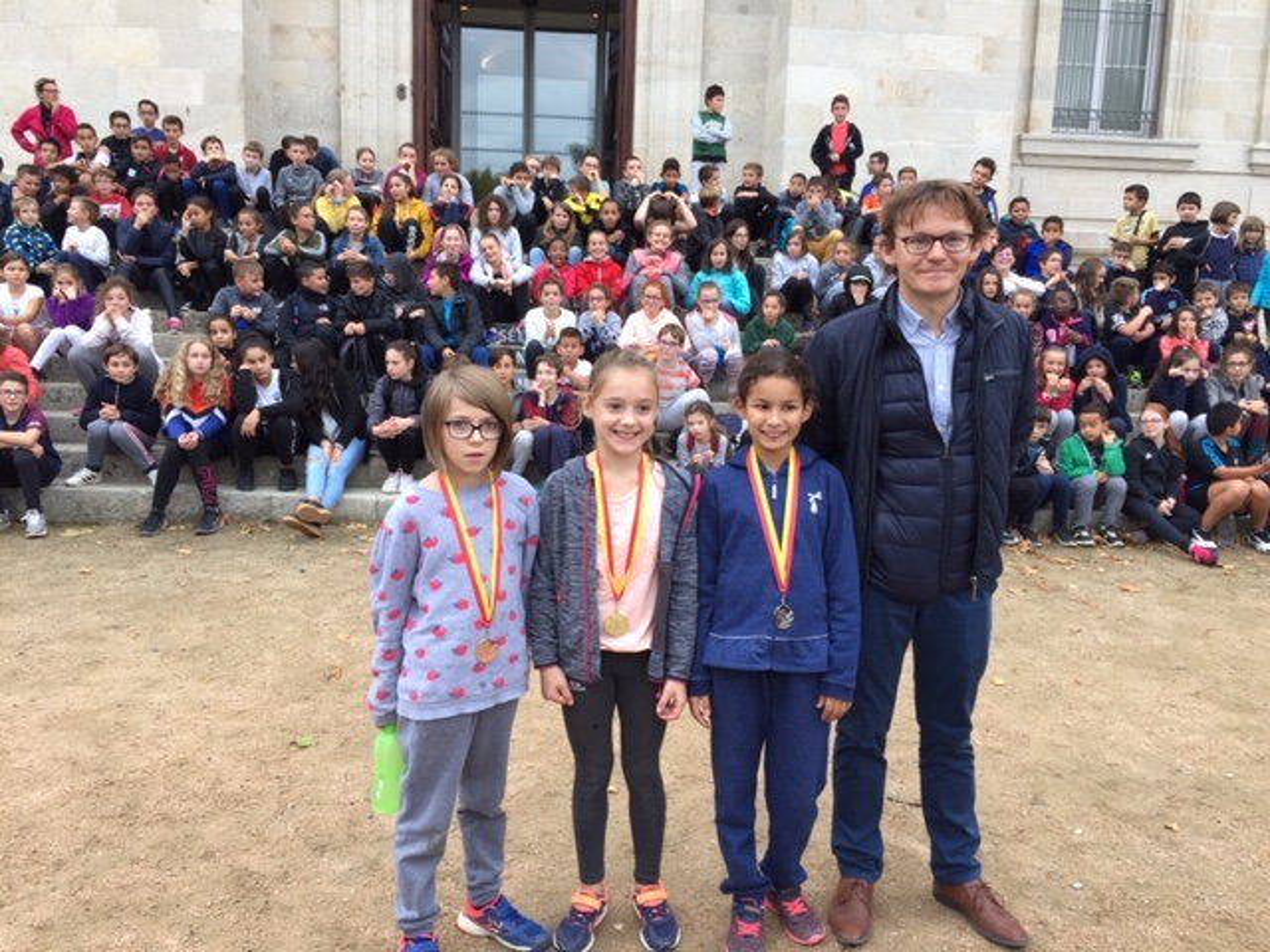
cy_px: 476
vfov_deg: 48.2
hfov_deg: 61.7
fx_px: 1064
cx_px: 635
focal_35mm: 29
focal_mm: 4.15
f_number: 2.2
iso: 32
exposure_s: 1/50
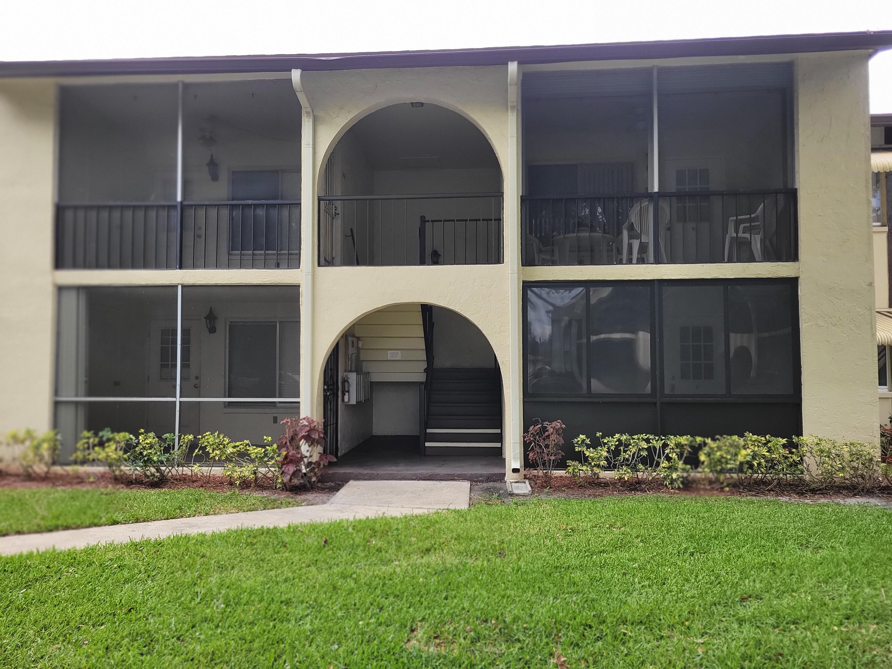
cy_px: 334
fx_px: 670
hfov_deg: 67.3
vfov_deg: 53.1
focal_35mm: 26
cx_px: 446
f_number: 1.8
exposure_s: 1/142
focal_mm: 5.4
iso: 40
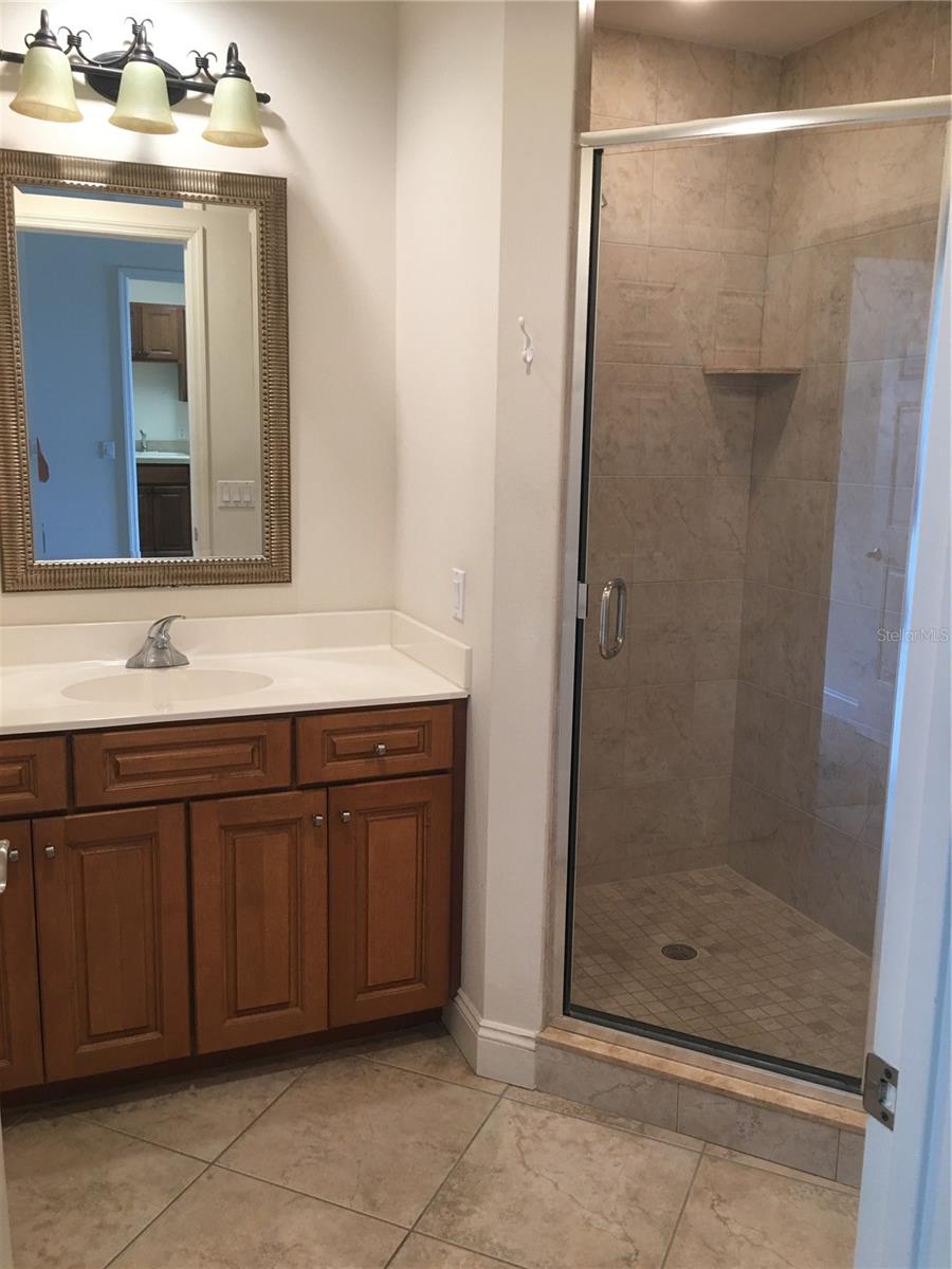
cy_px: 634
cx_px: 476
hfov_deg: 48.2
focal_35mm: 29
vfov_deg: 61.7
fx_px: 1063
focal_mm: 4.15
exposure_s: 1/15
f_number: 2.2
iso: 40
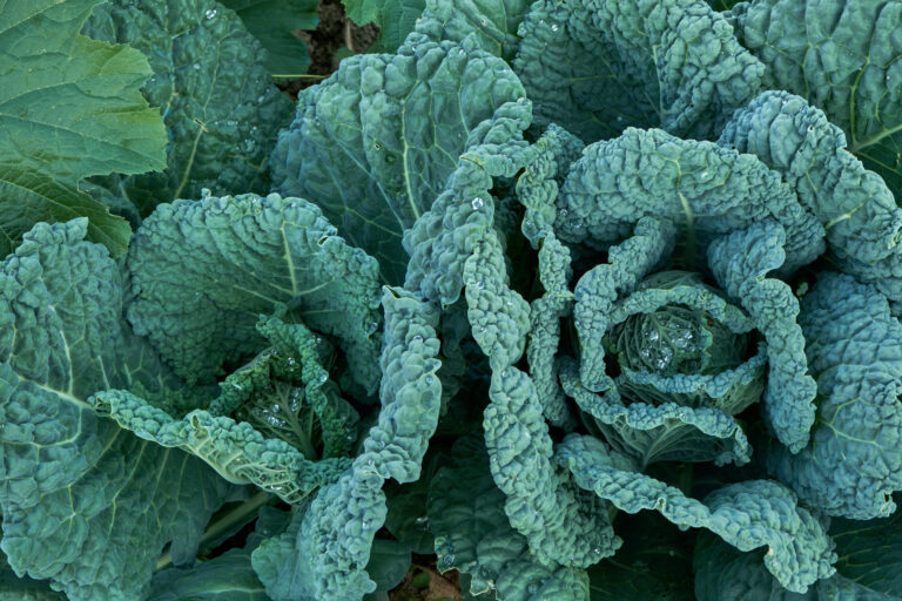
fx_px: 1228
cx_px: 451
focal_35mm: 49
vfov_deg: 27.5
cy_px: 300
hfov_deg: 40.3
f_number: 5.6
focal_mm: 32.5
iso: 400
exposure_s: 1/120
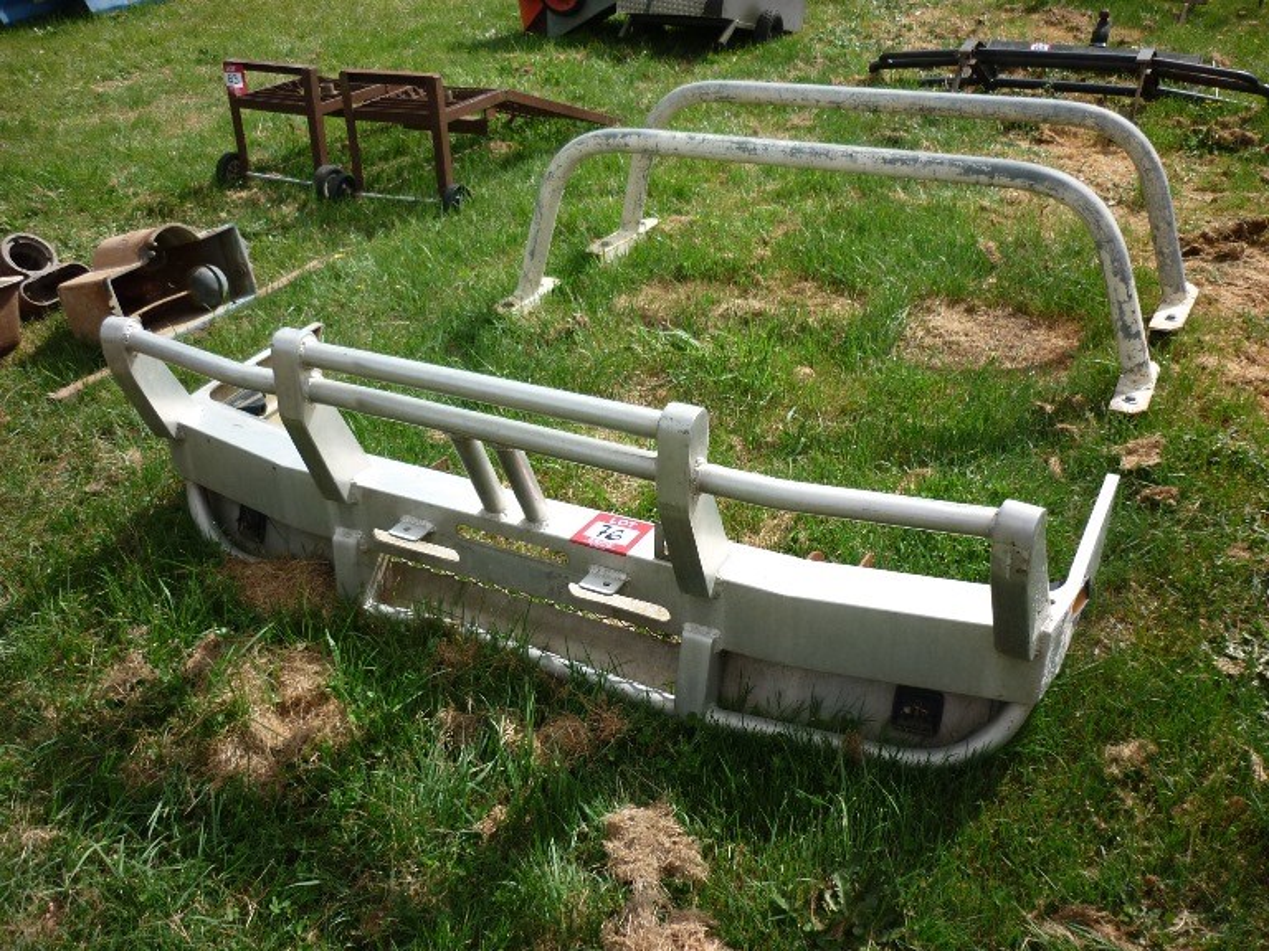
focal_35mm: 33
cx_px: 634
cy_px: 476
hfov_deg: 55.4
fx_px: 1210
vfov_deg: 42.9
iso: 80
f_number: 8
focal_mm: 5.5
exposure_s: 1/160
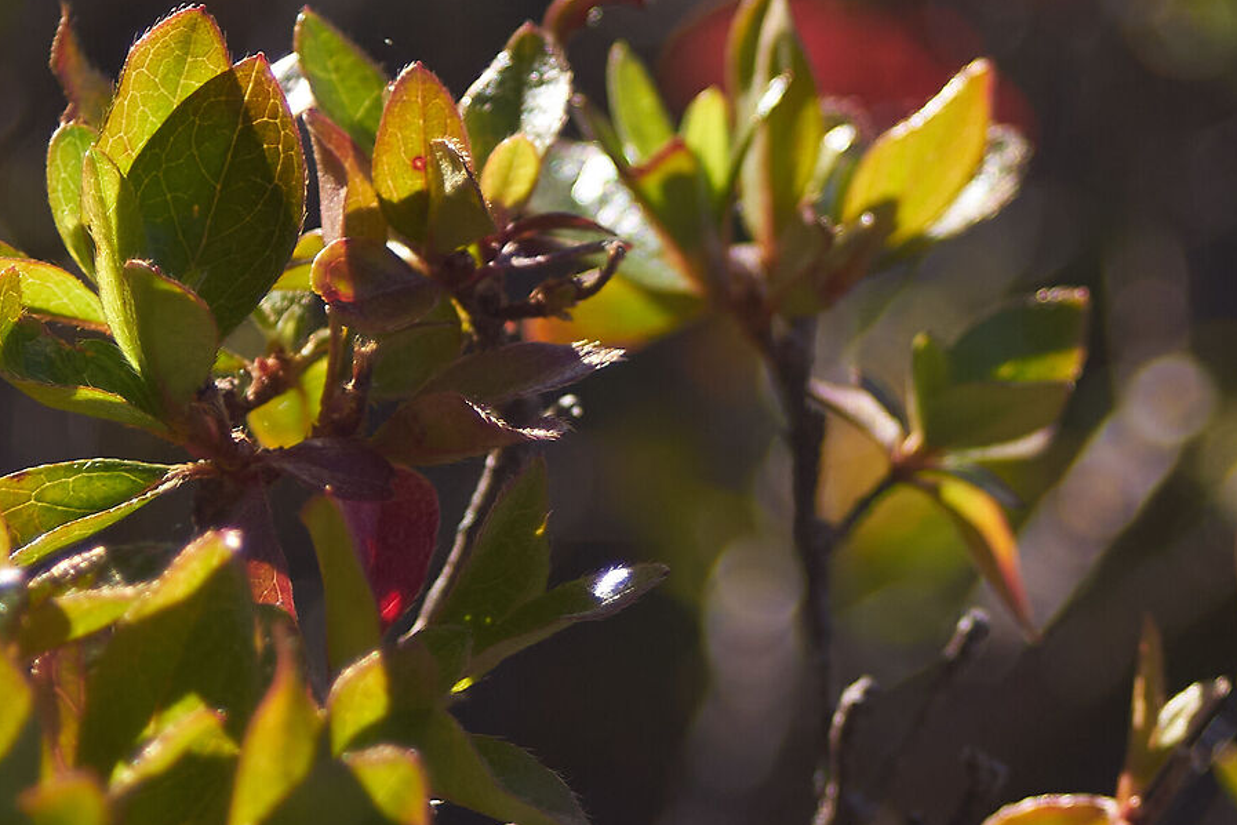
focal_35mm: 321
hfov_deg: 6.4
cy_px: 81
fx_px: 11029
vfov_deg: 4.3
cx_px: 692
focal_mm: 80
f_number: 5.6
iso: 250
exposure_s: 1/800
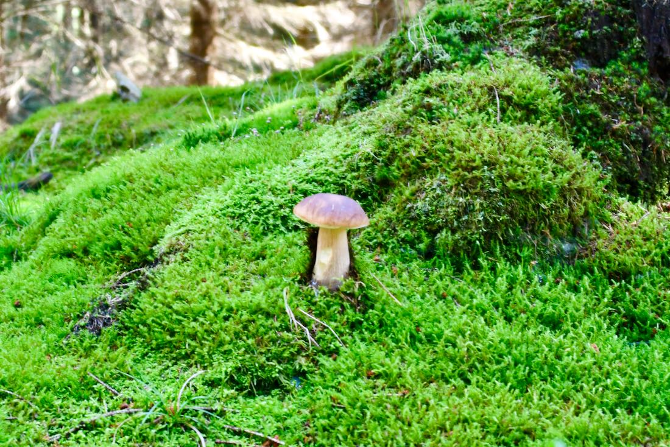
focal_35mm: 42
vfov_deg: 31.9
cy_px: 224
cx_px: 335
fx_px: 782
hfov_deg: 46.4
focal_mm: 28
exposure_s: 1/125
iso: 1400
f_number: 3.5
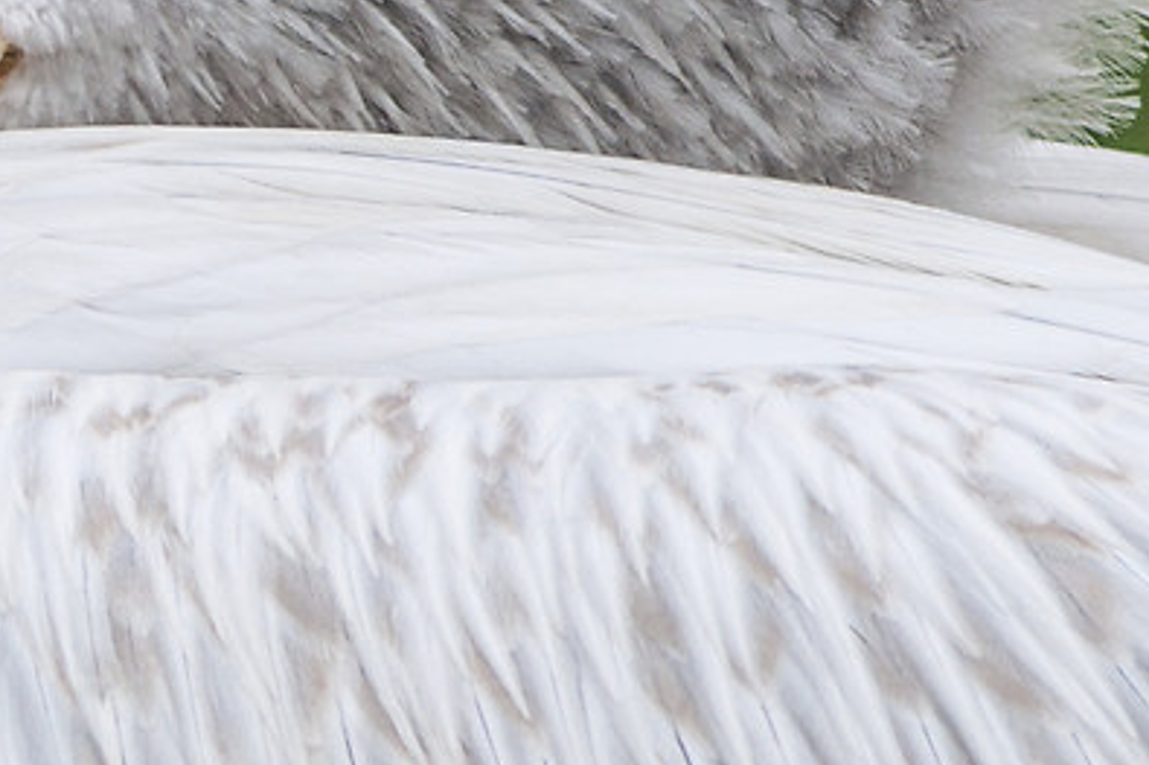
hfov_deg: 2.2
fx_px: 30499
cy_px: 305
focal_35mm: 956
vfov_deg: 1.4
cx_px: -689
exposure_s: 1/160
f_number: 6.3
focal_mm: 105
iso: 200
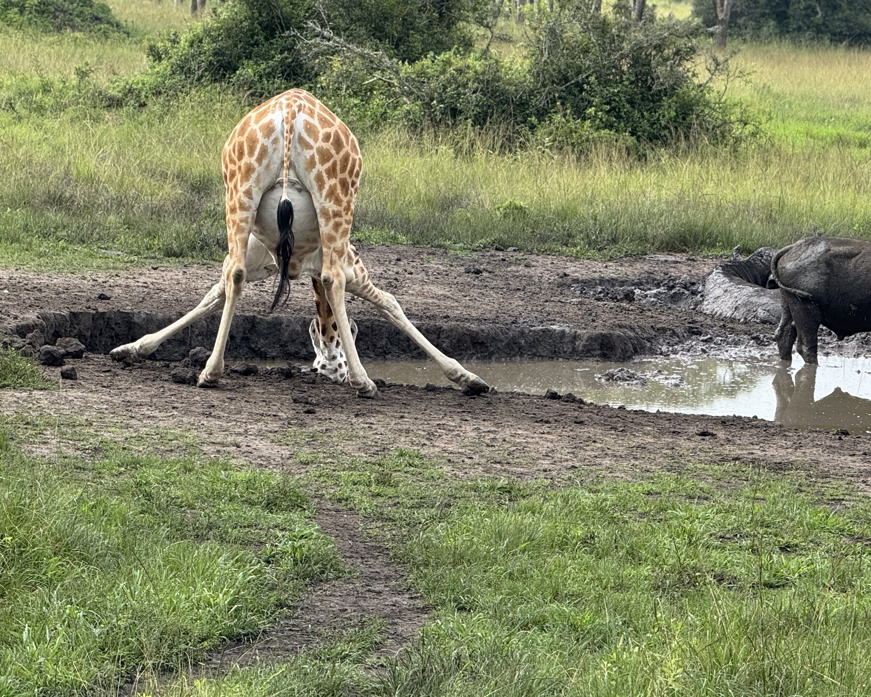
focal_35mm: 172
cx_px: 629
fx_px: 4434
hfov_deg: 11.2
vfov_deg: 9.0
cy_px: 257
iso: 50
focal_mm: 15.66
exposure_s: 1/490
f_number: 2.8
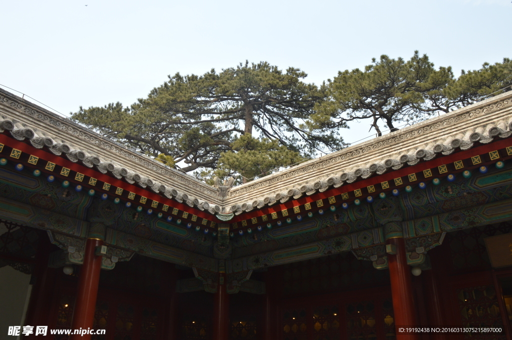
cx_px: 256
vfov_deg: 43.5
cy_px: 170
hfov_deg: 62.0
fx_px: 426
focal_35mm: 30
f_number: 6.3
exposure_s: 1/160
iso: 200
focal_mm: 20
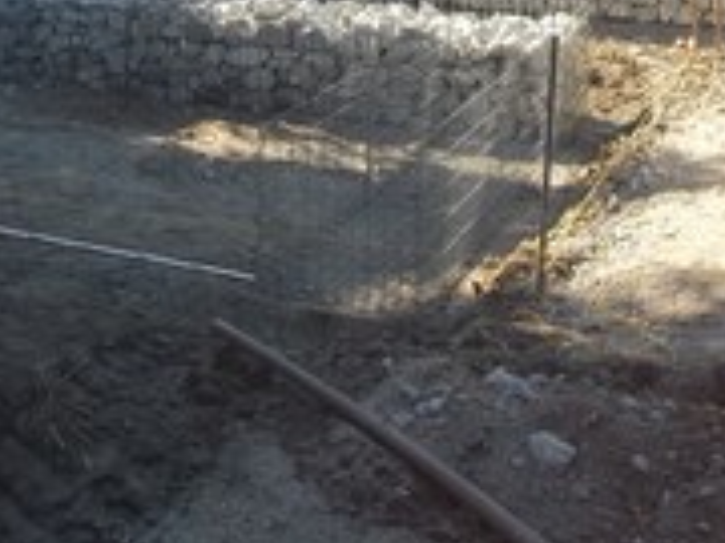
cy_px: -48
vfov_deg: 19.8
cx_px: 254
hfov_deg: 27.3
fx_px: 1487
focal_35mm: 71
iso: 64
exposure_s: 1/320
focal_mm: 5.7
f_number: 2.9
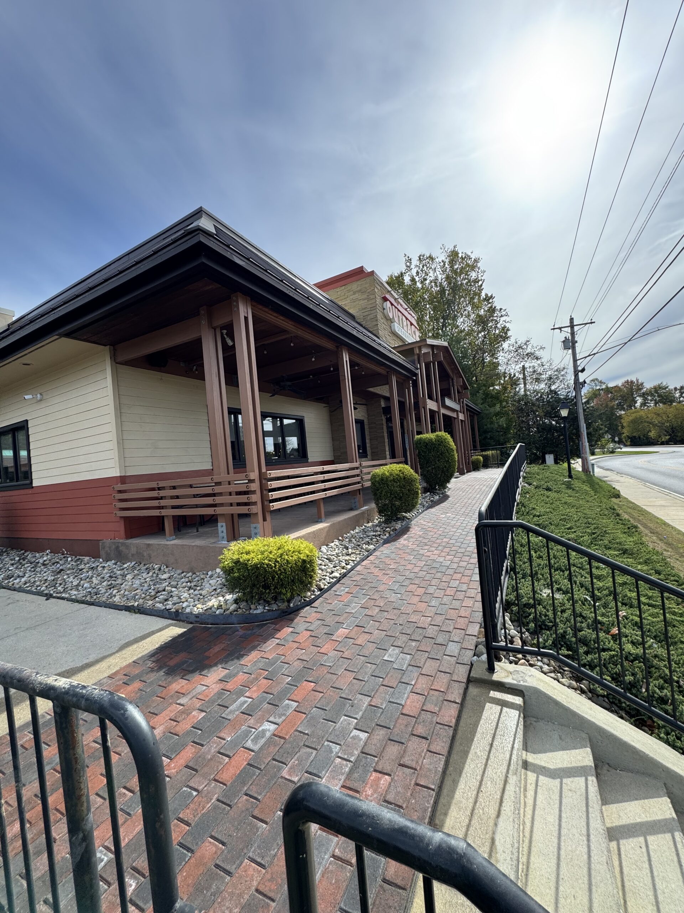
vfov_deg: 102.1
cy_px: 456
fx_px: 369
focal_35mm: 14
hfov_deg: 85.7
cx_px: 342
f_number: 2.2
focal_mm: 2.22
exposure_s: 1/771
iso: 50
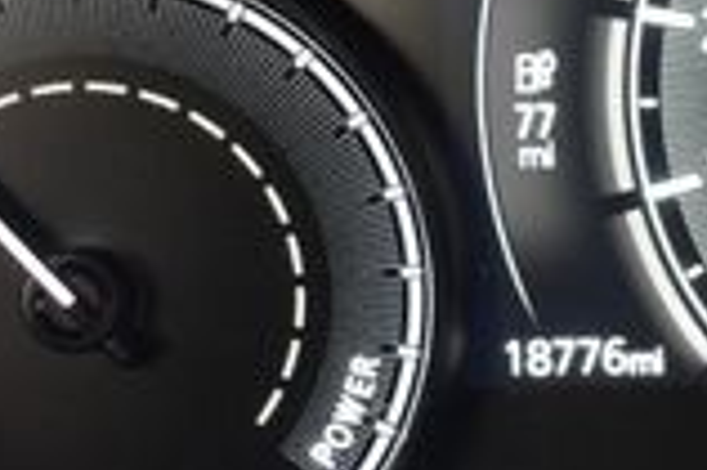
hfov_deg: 12.7
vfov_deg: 9.0
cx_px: 1114
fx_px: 2983
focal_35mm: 152
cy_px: 237
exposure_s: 1/15
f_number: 5
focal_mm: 25
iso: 1600
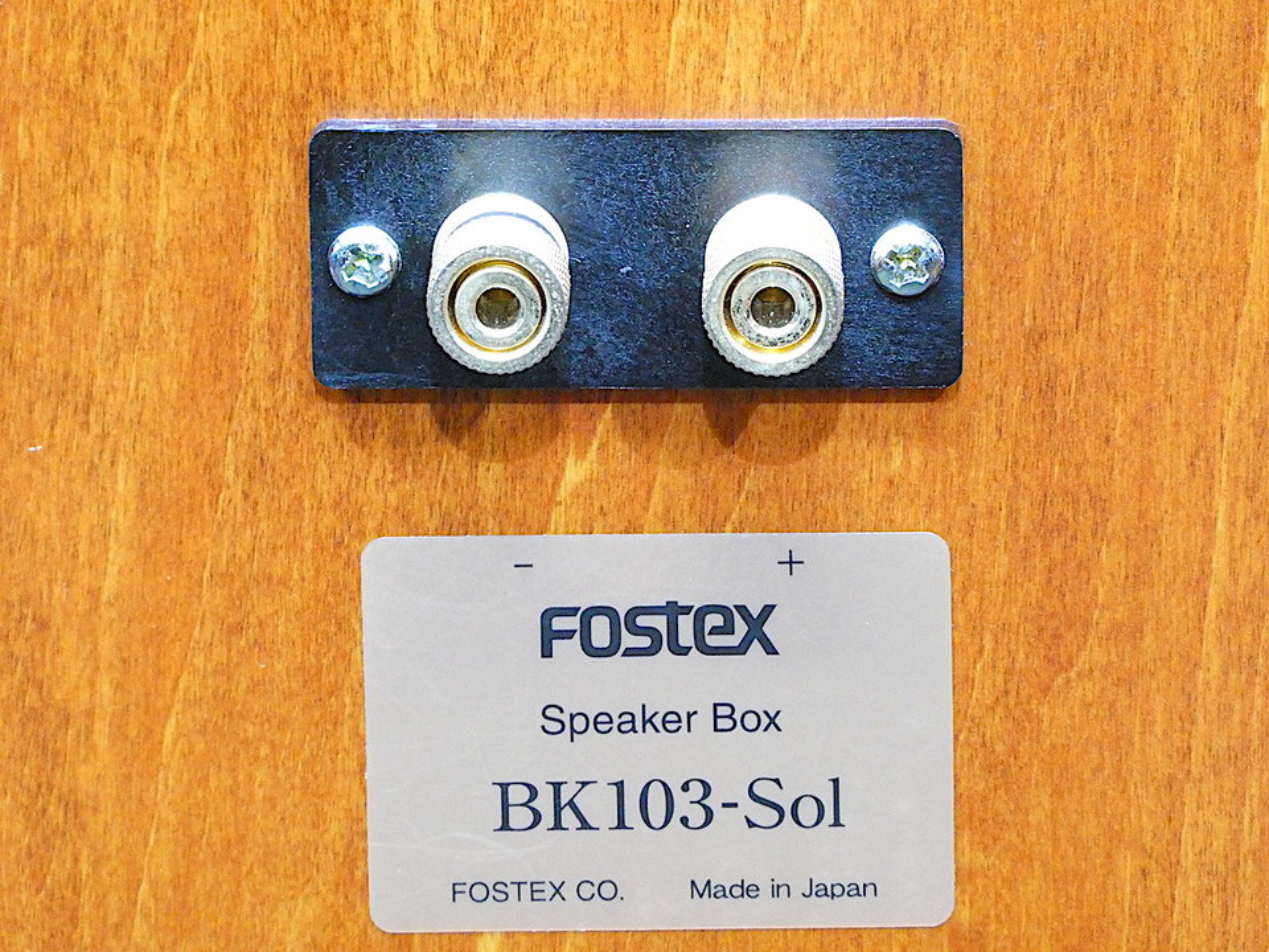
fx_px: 10998
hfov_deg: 6.6
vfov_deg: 5.0
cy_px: 476
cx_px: 634
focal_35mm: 300
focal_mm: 53.8
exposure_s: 1/10
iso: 1600
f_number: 5.8
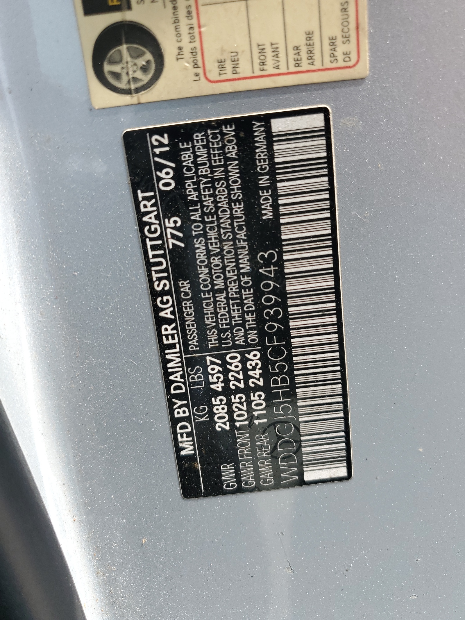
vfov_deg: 67.3
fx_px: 466
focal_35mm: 26
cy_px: 310
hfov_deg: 53.1
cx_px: 232
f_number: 1.5
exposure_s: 1/1250
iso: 50
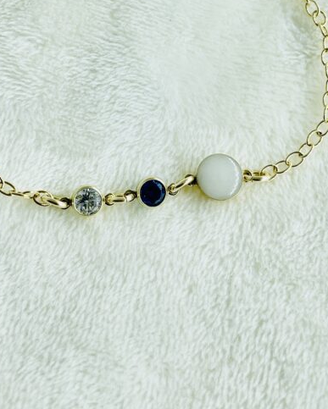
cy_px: 85
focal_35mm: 42
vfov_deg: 42.0
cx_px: 120
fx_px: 509
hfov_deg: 35.5
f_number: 1.6
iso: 32
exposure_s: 1/882
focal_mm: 4.2
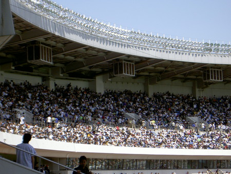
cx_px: 116
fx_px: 681
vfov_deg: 14.5
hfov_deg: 19.3
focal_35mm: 102
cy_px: 87
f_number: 4.9
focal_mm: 16.8
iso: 100
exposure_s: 1/400
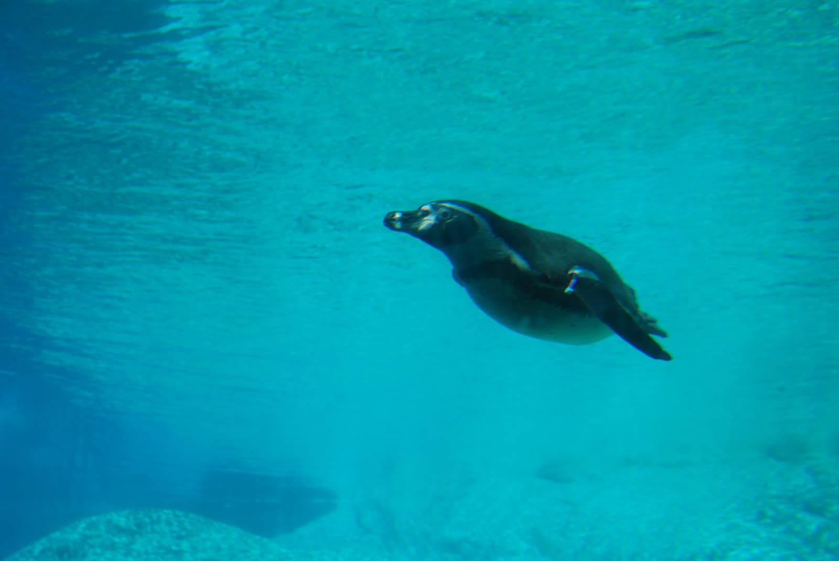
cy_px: 280
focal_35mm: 45
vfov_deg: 29.9
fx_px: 1050
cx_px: 420
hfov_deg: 43.6
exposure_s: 1/160
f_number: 6.3
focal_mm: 30
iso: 100
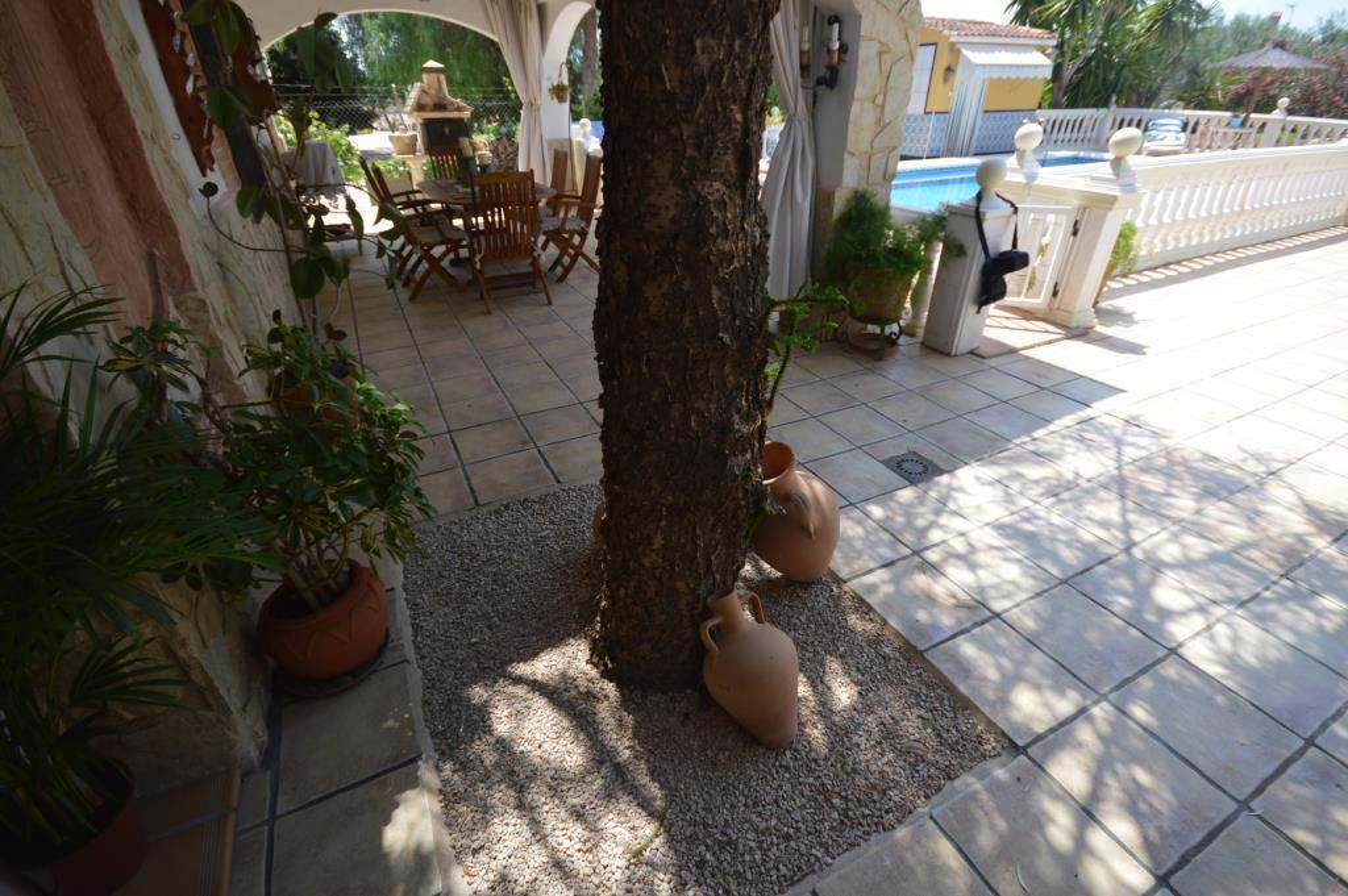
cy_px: 448
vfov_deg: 77.2
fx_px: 561
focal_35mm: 15
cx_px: 674
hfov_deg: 100.4
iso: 100
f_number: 5.6
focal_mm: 10
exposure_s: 1/125
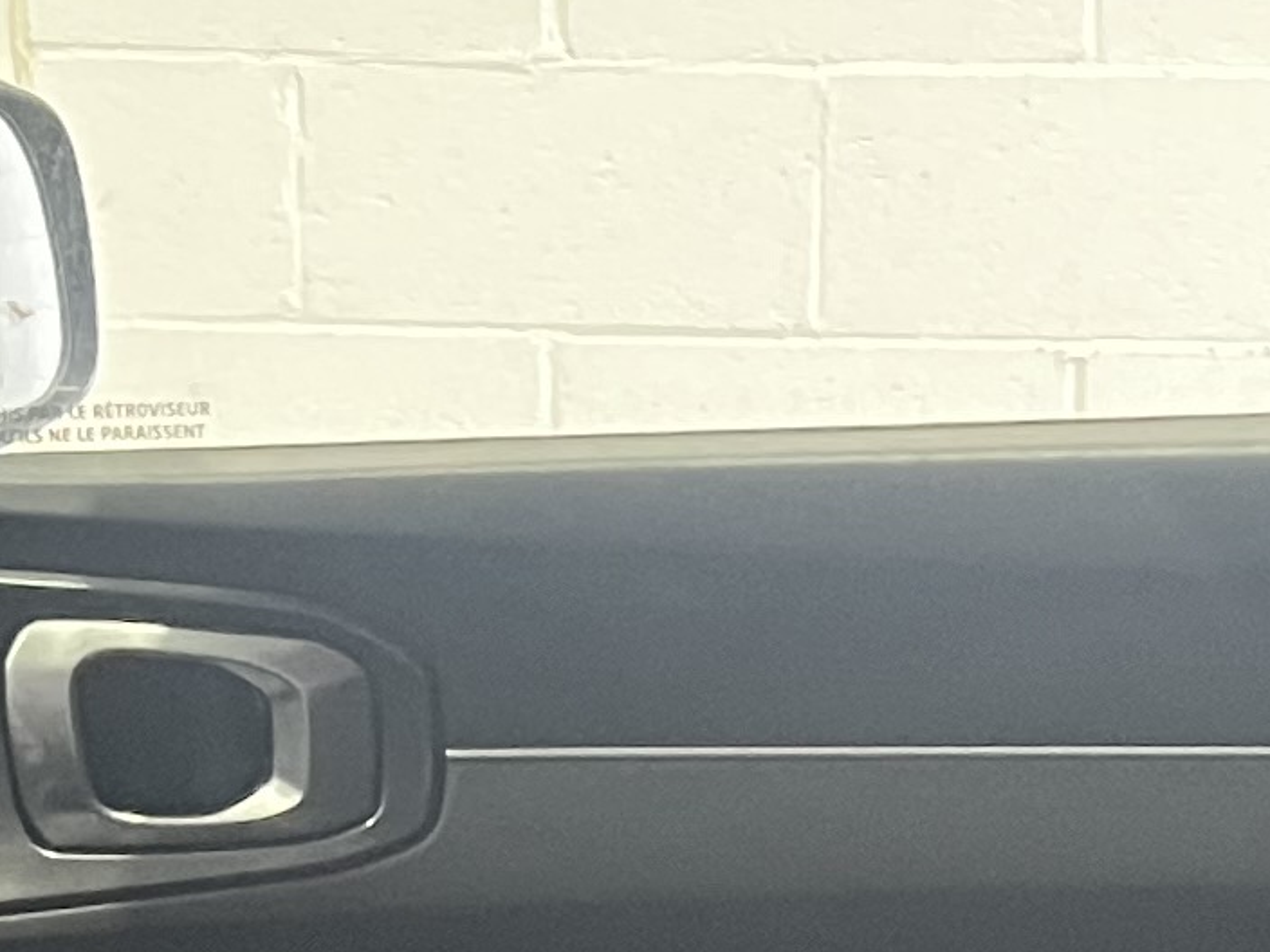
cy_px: 1635
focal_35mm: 149
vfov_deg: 9.5
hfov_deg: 13.2
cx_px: 534
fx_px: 5467
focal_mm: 5.7
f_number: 1.5
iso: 400
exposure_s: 1/60
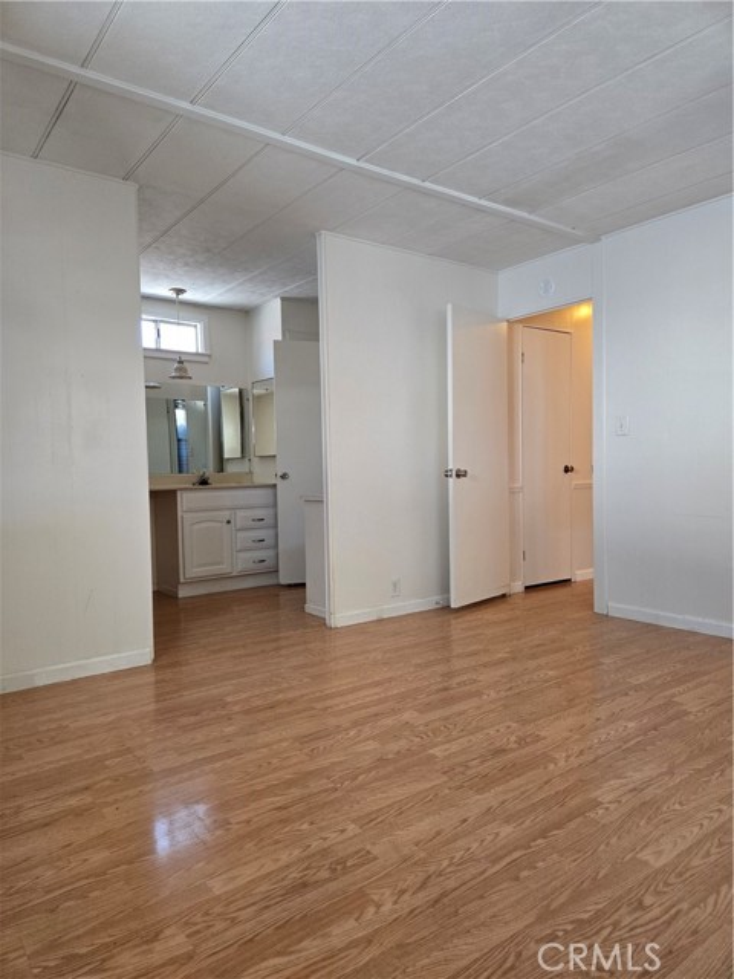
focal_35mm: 23
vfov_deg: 73.9
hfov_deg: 58.9
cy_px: 490
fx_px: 650
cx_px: 367
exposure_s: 1/180
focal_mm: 5.4
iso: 250
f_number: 1.8
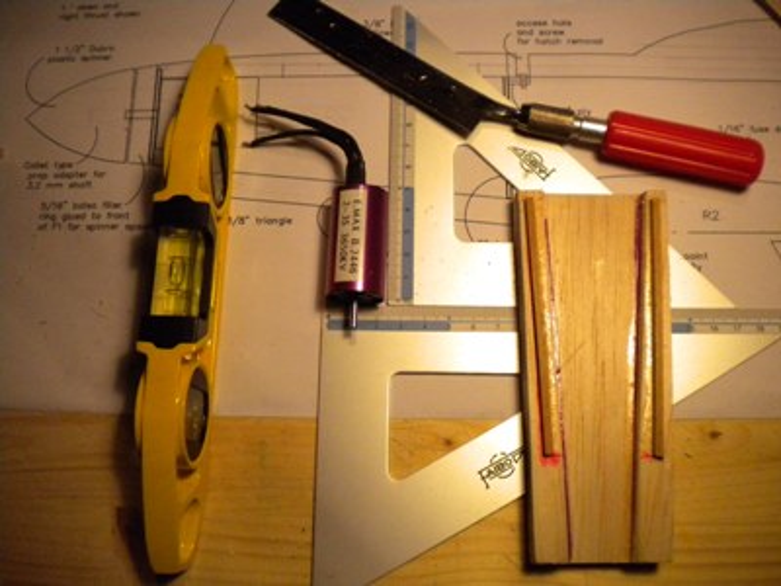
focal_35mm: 35
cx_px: 390
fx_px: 790
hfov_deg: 52.6
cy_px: 293
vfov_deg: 40.7
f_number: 3.1
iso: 400
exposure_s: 1/361
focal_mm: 6.3
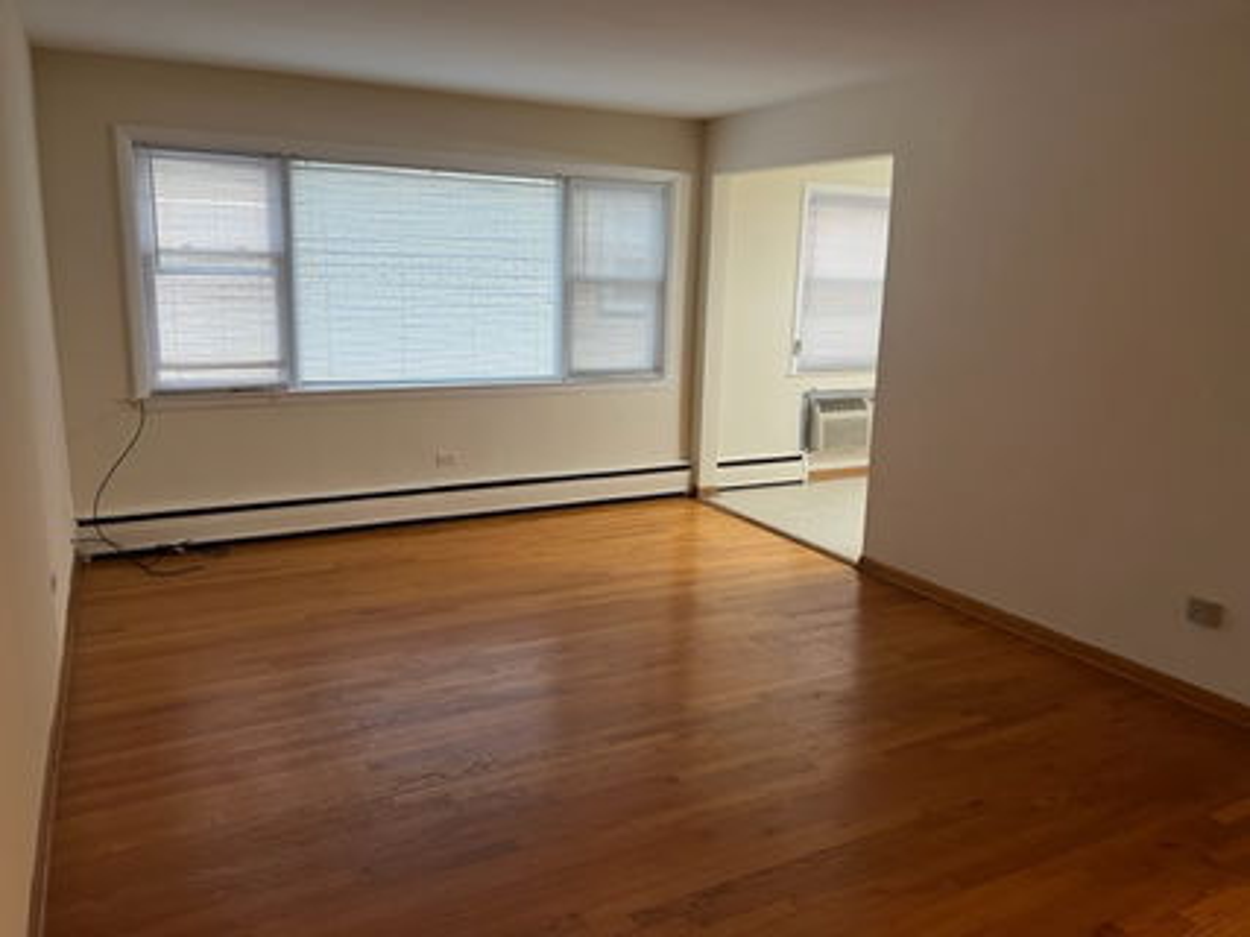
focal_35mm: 26
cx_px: 625
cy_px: 468
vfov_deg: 53.0
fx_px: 939
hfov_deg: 67.3
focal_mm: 5.7
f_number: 1.5
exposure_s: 1/60
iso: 100
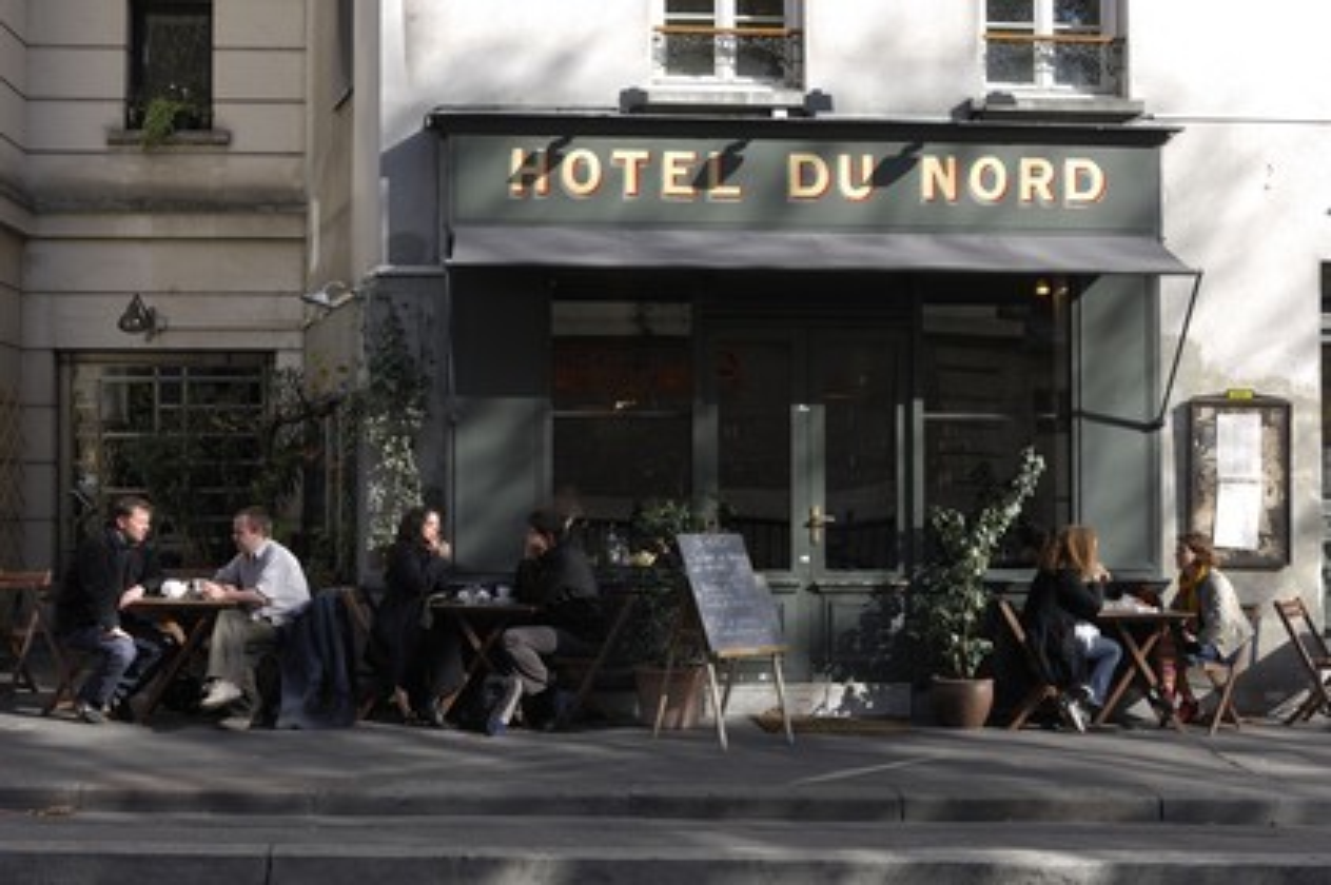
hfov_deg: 38.9
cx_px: 666
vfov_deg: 26.4
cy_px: 442
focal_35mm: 51
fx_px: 1884
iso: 100
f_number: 6.3
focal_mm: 34
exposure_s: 1/125
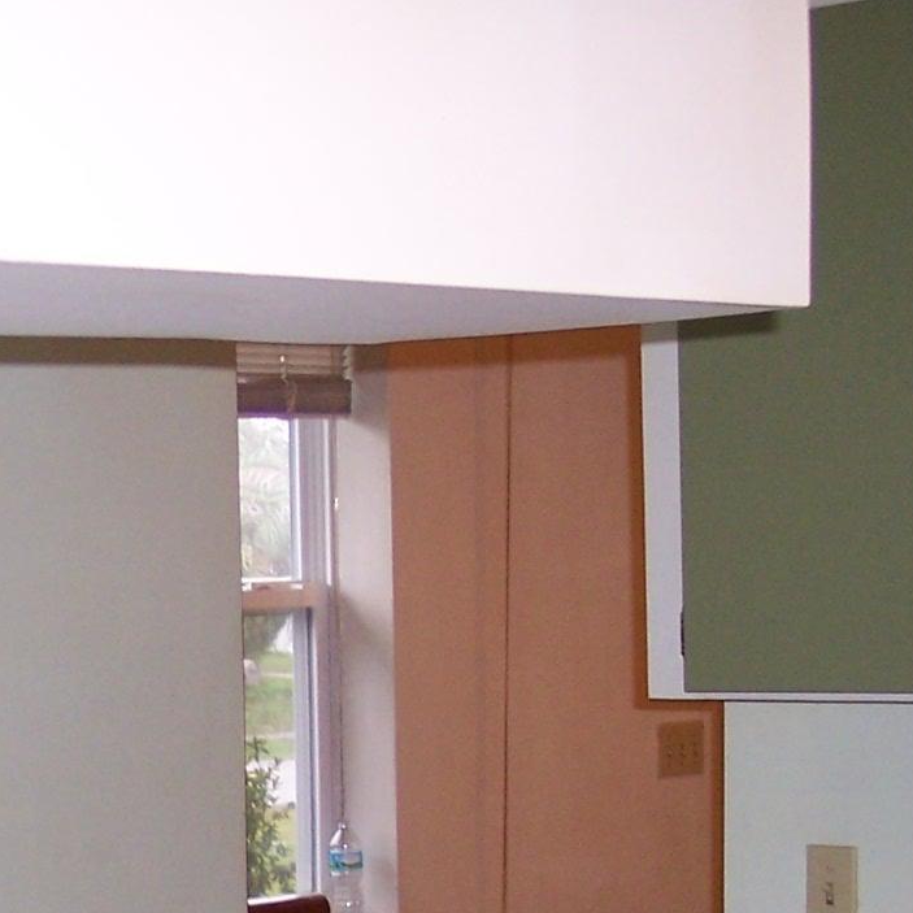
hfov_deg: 14.9
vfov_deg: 15.1
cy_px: 975
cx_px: -169
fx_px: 3372
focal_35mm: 113
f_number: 2.8
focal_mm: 8
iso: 140
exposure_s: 1/60
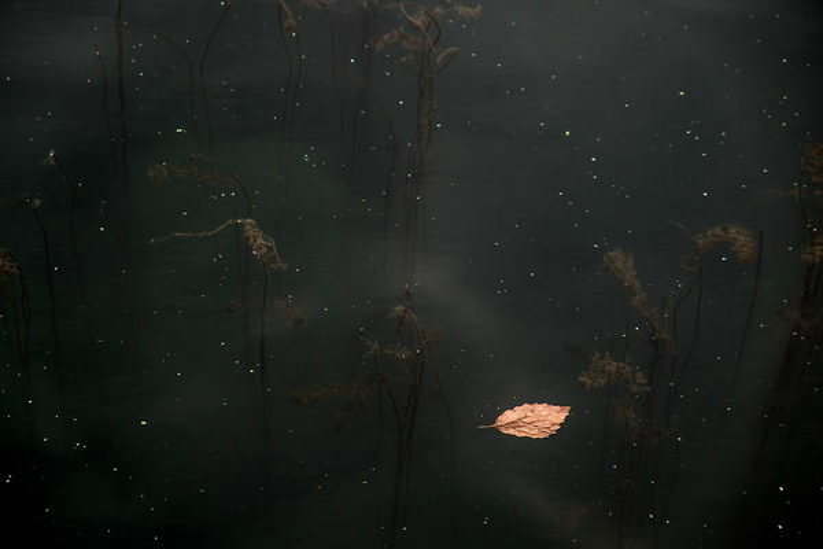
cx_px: 412
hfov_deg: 24.5
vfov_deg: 16.5
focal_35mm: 83
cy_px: 274
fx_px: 1897
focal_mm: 55
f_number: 4
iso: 200
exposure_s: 1/170
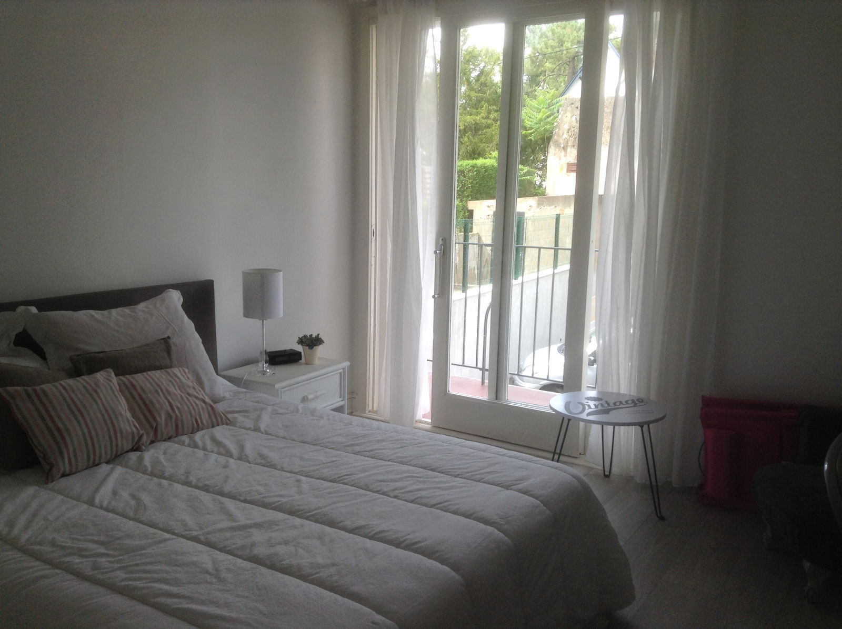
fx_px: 801
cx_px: 421
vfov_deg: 42.8
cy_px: 314
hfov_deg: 55.4
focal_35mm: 33
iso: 32
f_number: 2.4
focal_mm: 3.3
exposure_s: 1/133
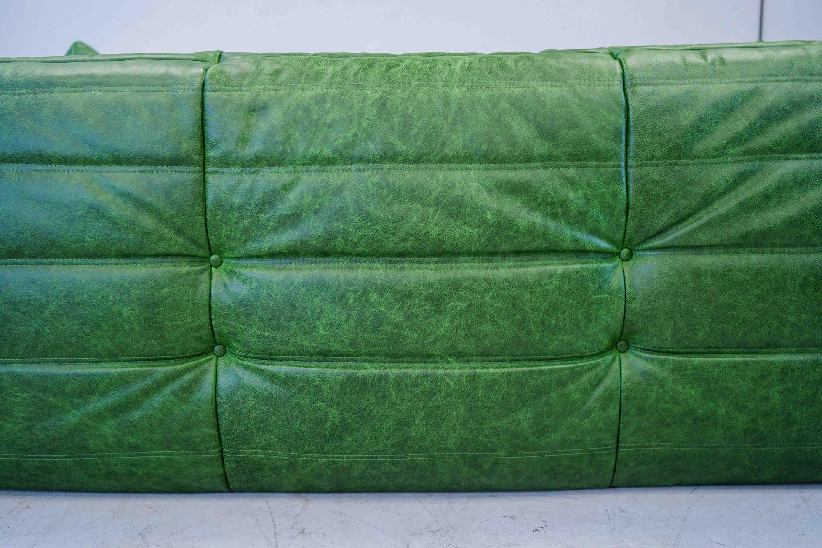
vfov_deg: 37.8
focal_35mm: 35
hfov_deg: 54.4
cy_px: 274
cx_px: 411
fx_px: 799
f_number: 3.2
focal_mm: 35
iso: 500
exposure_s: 1/100
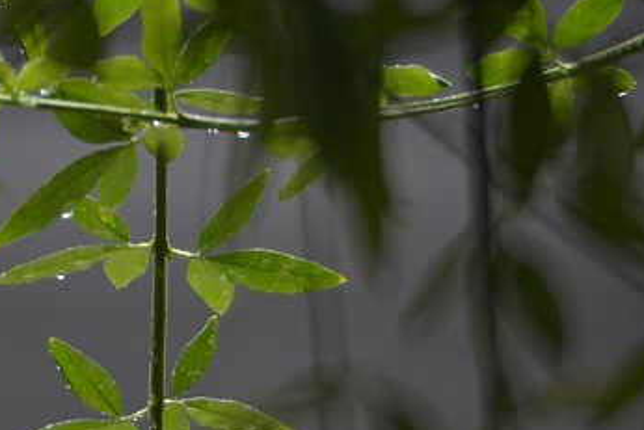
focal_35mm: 936
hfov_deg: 2.2
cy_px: 233
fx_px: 16750
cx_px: 145
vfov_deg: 1.5
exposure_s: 1/100
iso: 800
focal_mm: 300
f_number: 5.6
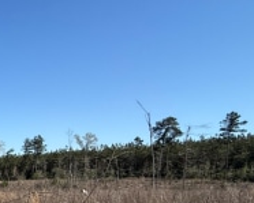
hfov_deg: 28.8
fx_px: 354
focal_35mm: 47
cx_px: -107
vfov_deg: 29.8
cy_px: 207
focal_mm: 2.22
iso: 50
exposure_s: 1/1901
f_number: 2.2
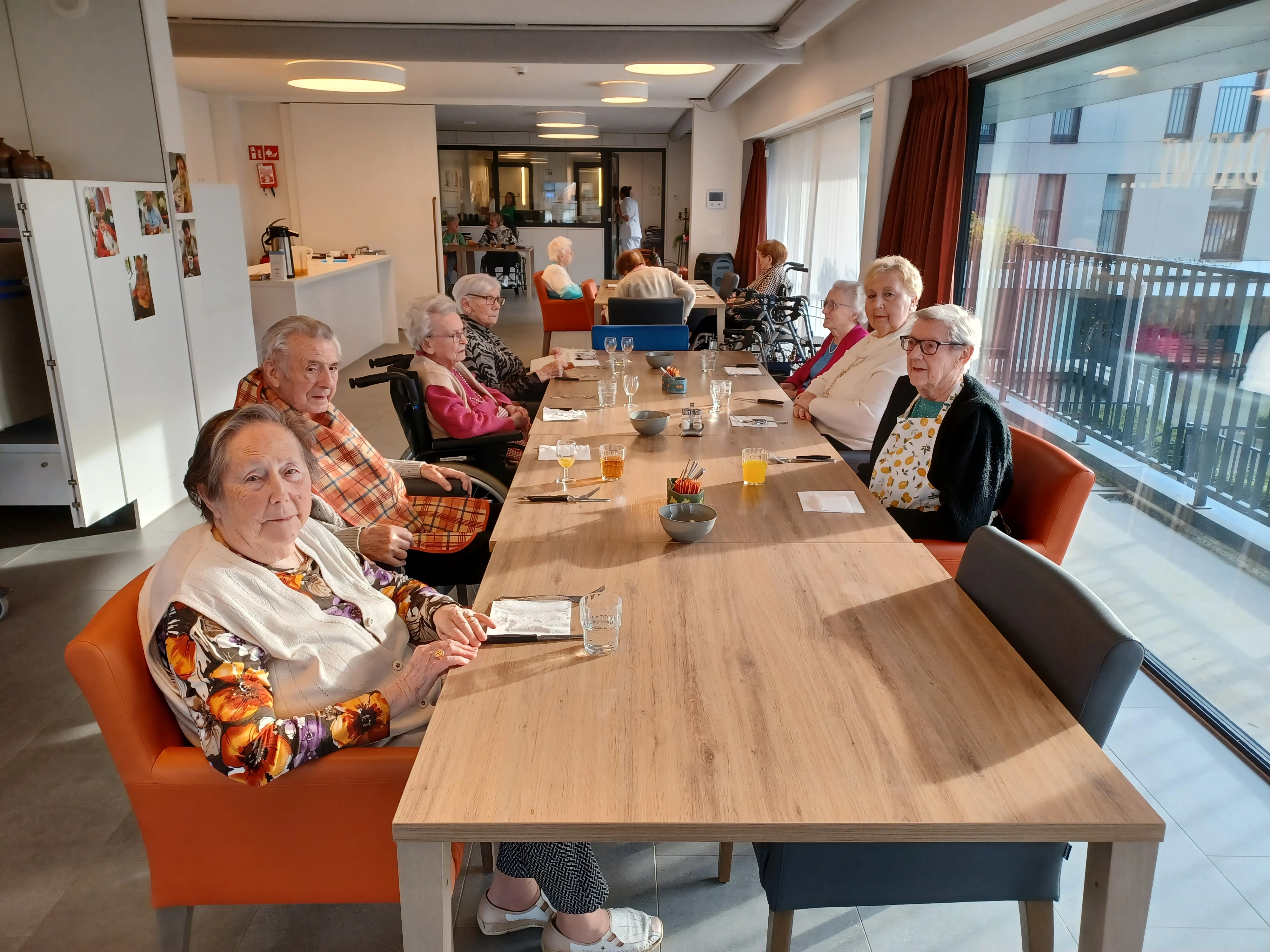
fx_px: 917
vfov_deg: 54.9
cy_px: 476
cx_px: 635
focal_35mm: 25
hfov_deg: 69.4
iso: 64
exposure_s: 1/50
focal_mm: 4.6
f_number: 1.8
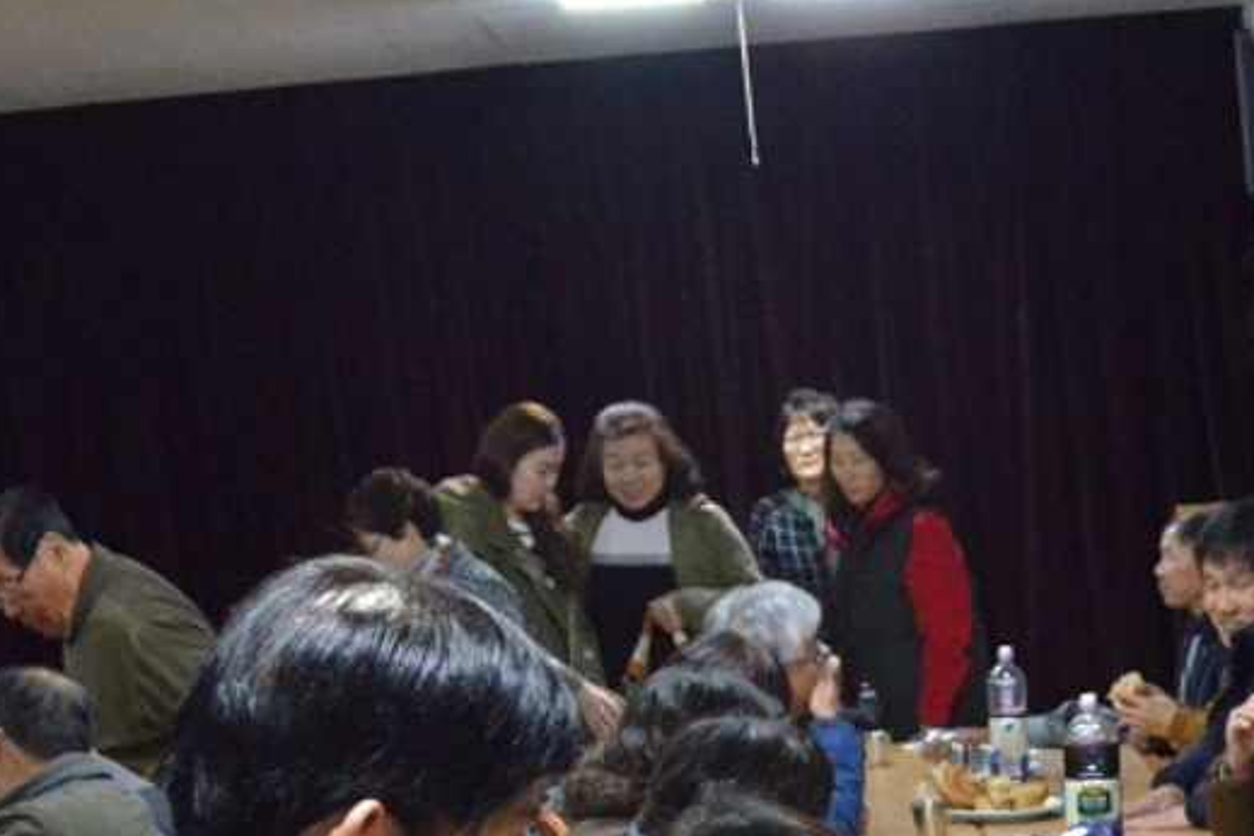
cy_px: 1014
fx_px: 3344
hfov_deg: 21.1
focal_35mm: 96
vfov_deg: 13.8
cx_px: 952
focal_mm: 26
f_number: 5.6
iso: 4500
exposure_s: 1/80
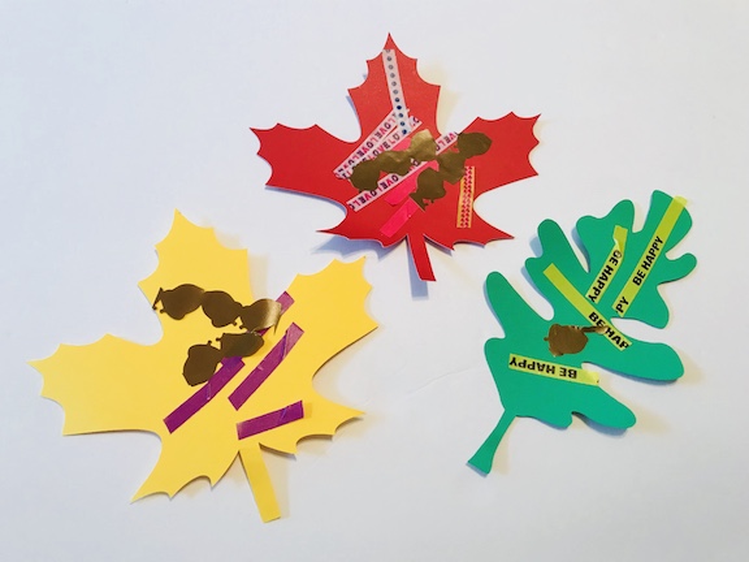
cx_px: 374
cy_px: 281
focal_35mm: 28
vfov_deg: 49.7
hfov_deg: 63.4
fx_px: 606
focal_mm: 3.99
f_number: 1.8
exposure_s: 1/30
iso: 32
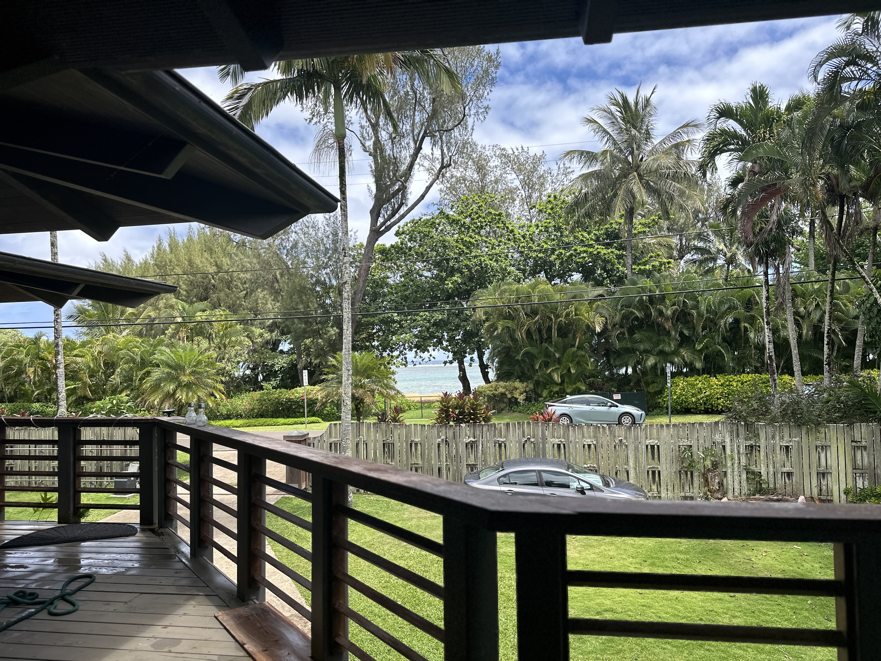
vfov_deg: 56.8
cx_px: 440
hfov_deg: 71.6
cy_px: 330
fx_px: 611
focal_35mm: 24
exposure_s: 1/1949
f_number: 1.78
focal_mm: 6.86
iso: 80
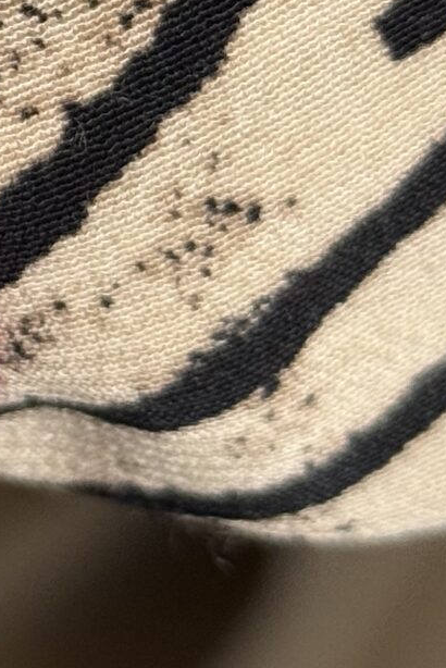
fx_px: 3861
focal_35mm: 208
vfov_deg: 9.7
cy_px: -255
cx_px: -517
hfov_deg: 6.4
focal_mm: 6.76
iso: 80
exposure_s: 1/121
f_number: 1.78
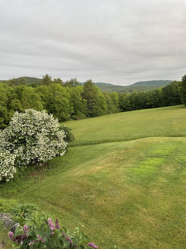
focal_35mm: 29
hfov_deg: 48.2
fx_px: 208
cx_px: 93
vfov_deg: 61.7
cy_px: 124
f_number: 1.8
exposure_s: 1/482
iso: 16
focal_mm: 3
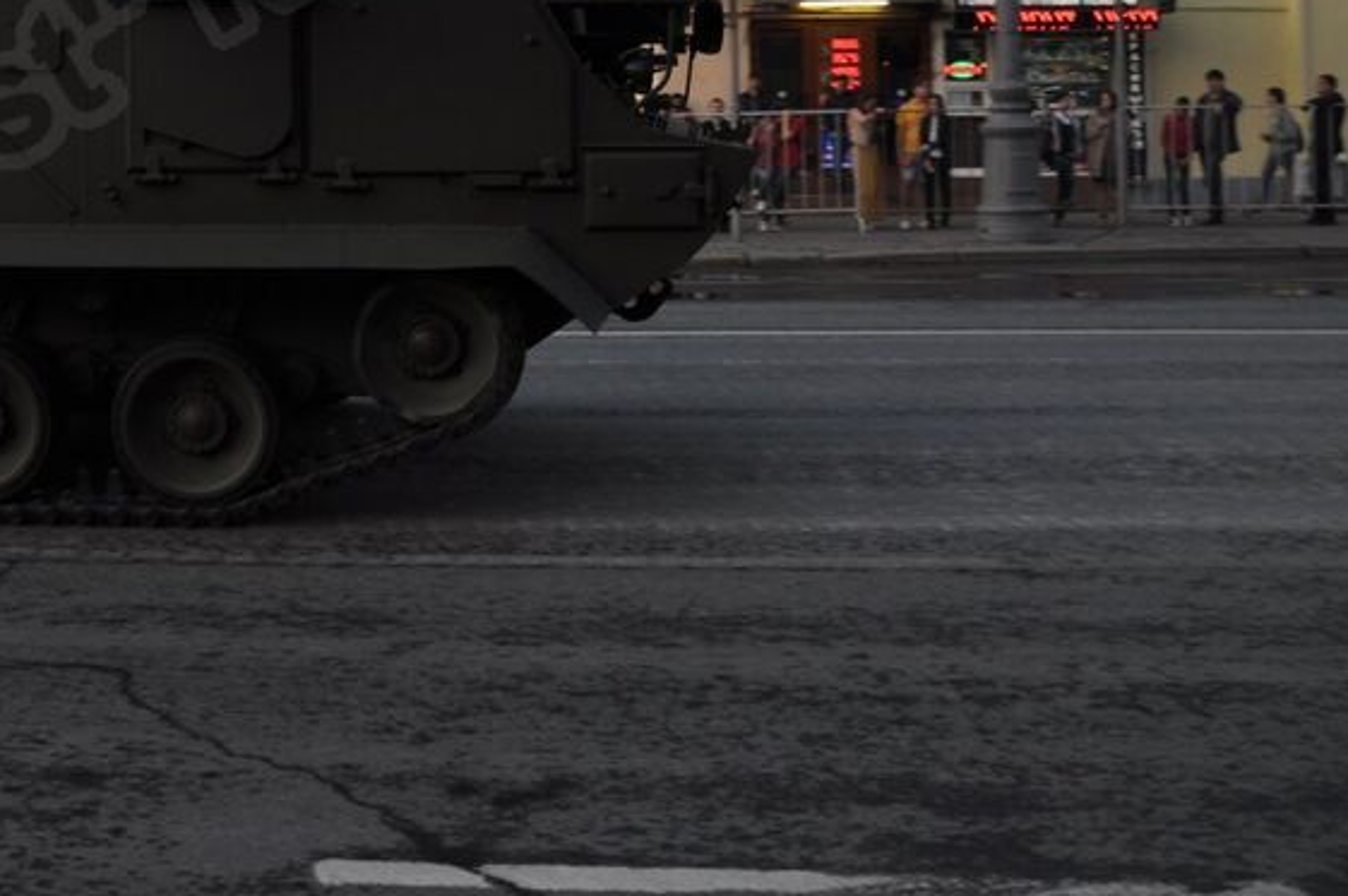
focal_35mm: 58
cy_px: 72
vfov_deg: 22.7
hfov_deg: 32.1
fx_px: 2175
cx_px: 50
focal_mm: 17
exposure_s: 1/200
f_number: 2.8
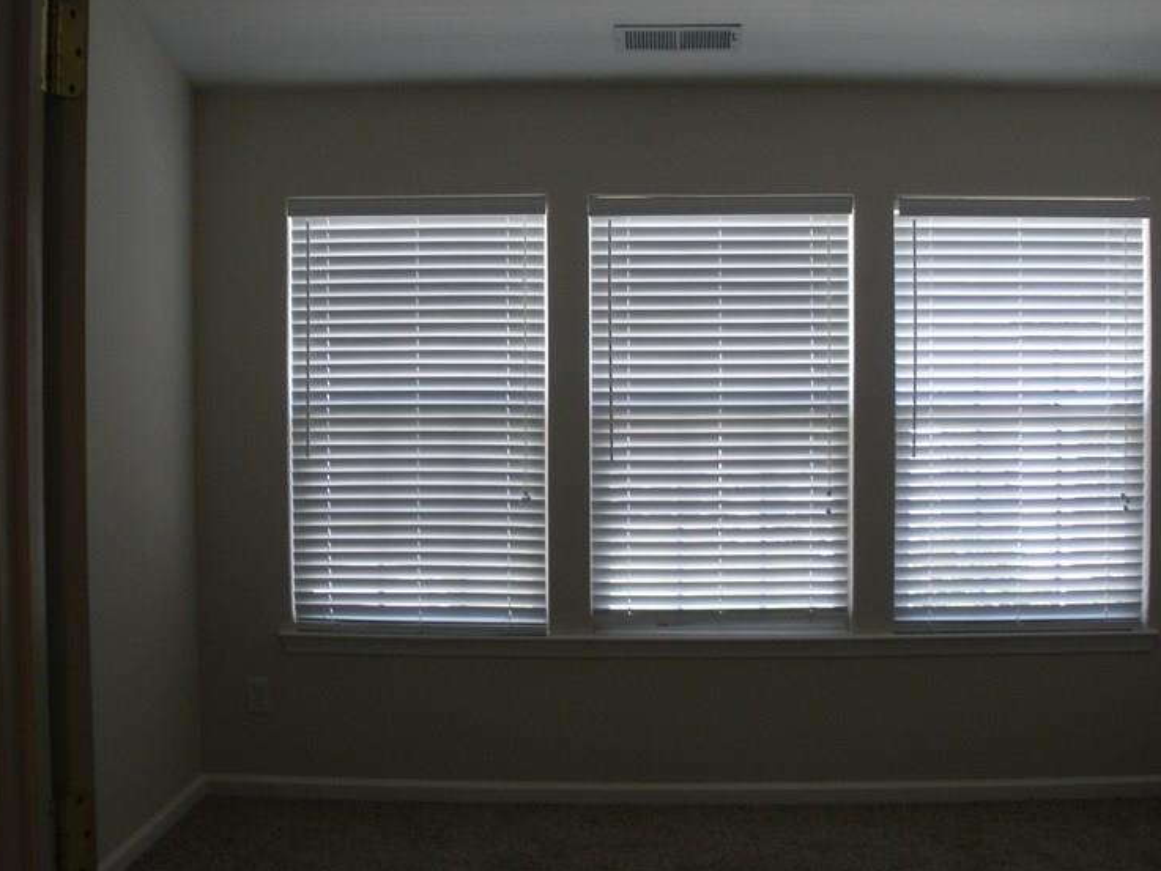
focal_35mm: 50
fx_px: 1677
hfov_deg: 38.2
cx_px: 633
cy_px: 422
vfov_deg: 29.1
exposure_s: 1/56.3
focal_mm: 6.3
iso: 92
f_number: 3.5
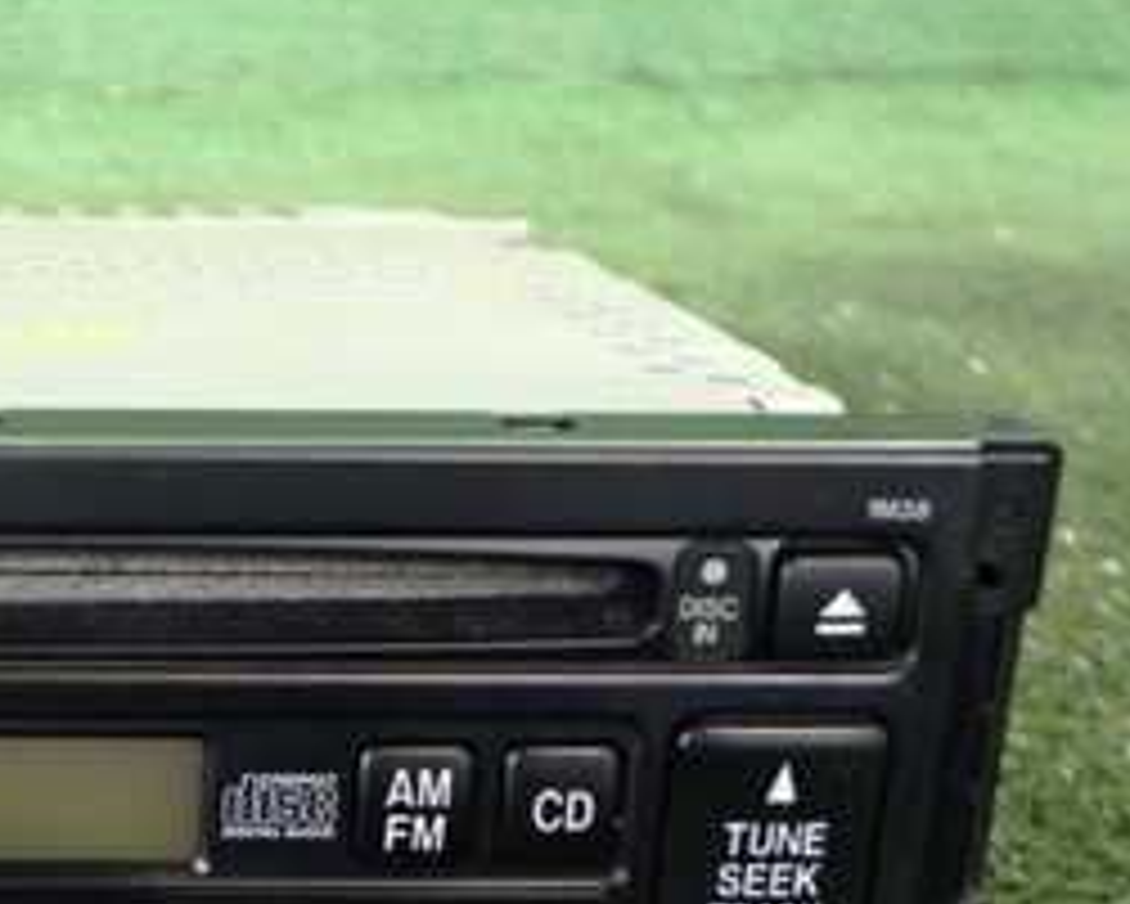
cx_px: -68
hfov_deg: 25.4
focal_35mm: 70
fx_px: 2342
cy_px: 594
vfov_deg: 21.8
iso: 640
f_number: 2.3
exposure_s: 1/30
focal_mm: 5.4
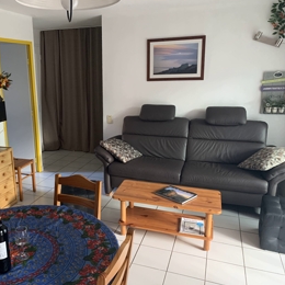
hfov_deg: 51.7
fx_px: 289
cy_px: 143
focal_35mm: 31
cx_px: 98
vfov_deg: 52.5
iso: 400
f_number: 1.8
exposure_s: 1/38
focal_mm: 4.25
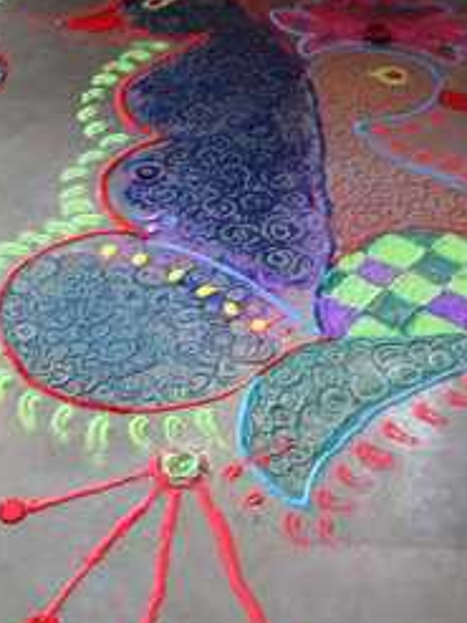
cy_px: 315
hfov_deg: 23.2
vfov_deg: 30.7
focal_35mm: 63
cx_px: 298
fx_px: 1134
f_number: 4.5
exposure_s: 1/80
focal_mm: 18
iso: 400
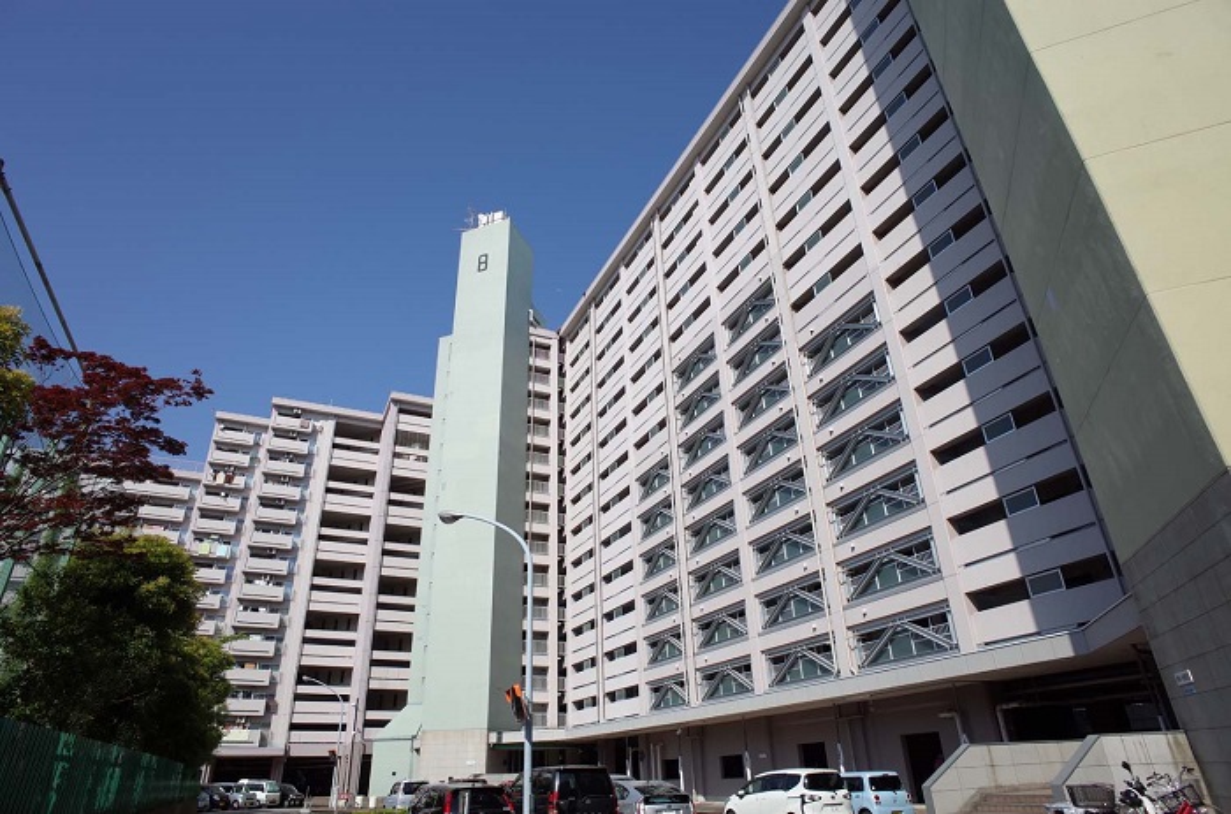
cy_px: 407
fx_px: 955
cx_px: 616
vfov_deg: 46.2
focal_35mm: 28
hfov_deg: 65.6
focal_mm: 18.3
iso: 100
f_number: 4
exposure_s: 1/1250
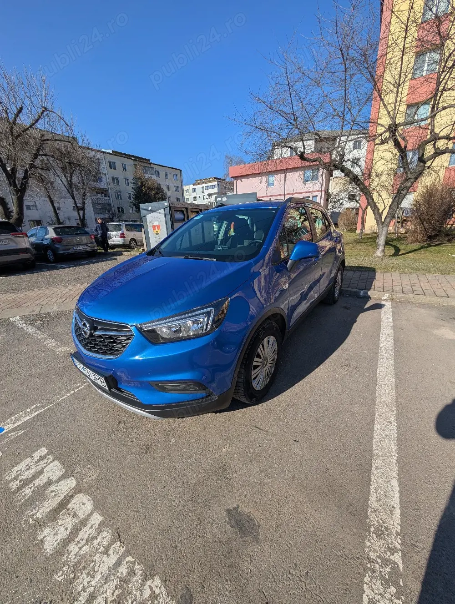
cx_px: 228
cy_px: 302
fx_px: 210
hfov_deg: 94.6
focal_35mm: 12
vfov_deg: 110.5
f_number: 1.7
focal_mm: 2.02
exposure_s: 1/5000
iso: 50
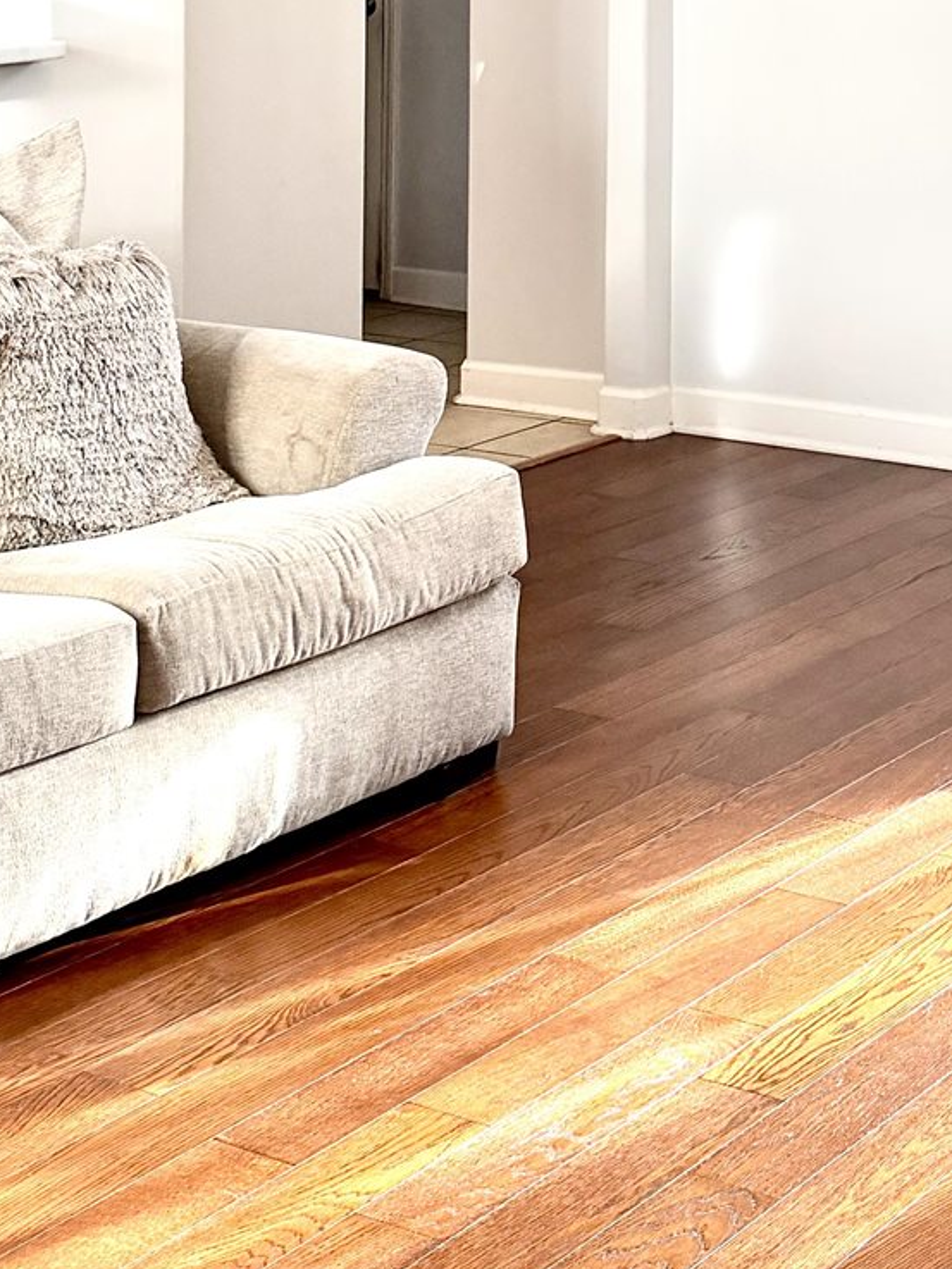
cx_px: 1035
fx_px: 2749
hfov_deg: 18.9
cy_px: -139
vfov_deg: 24.2
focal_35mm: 75
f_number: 1.78
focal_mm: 6.76
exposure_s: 1/215
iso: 160
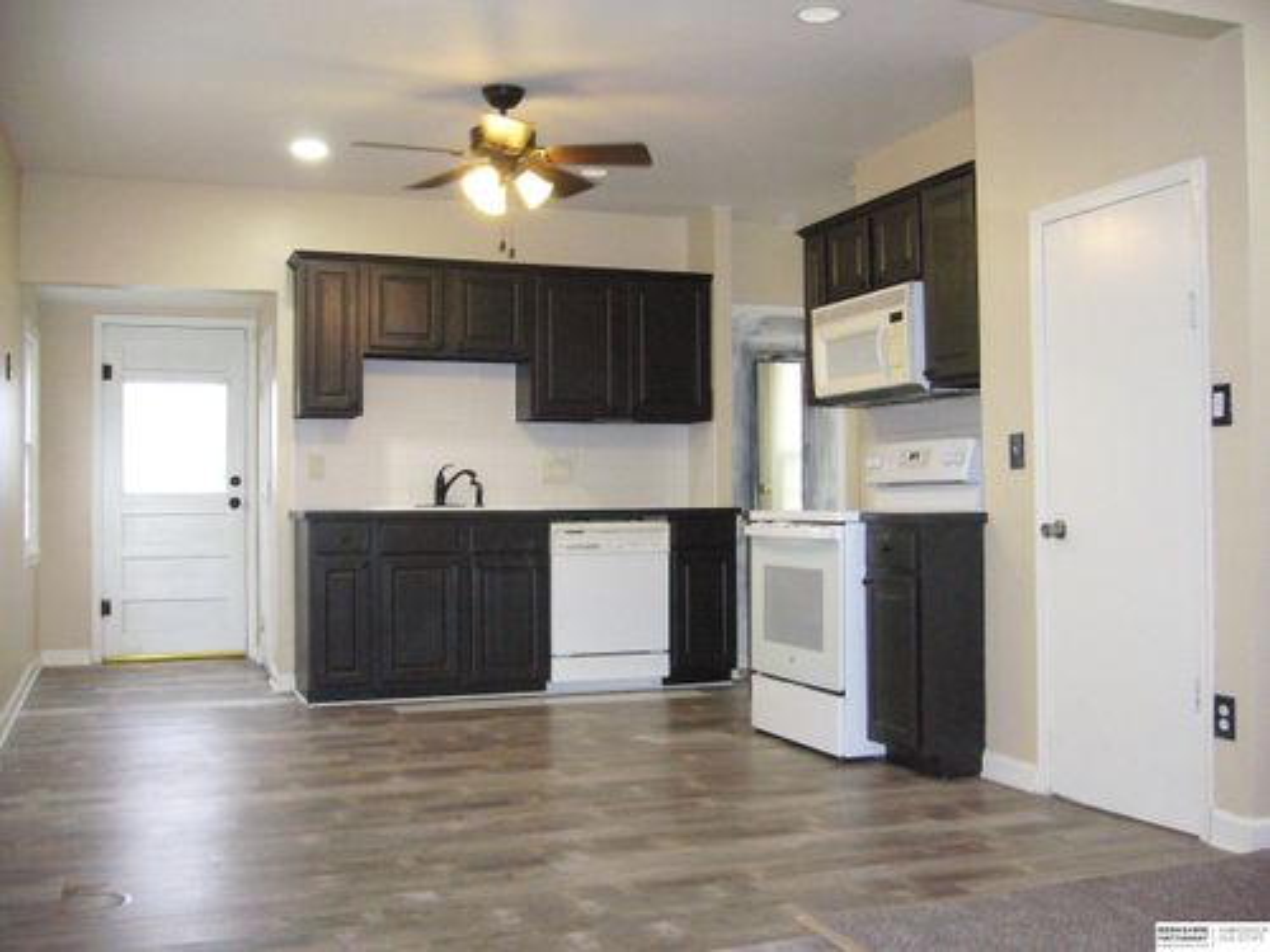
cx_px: 635
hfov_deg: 52.6
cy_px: 476
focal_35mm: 35
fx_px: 1284
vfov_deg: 40.7
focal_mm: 5.8
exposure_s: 1/60
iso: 400
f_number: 2.8
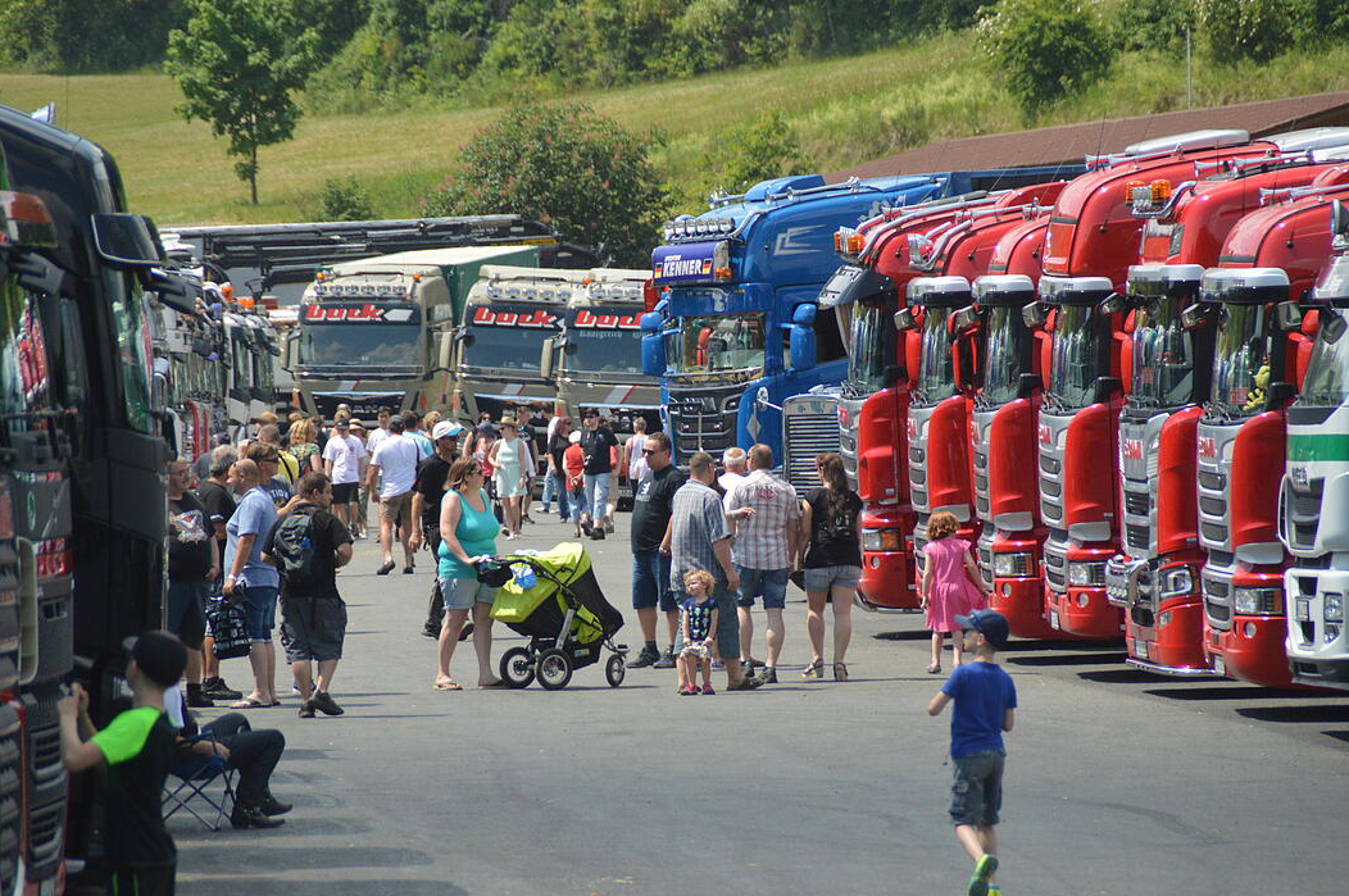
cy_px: 447
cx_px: 668
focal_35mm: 308
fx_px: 11529
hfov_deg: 6.7
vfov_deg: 4.5
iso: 800
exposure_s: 1/2500
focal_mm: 200
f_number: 6.3
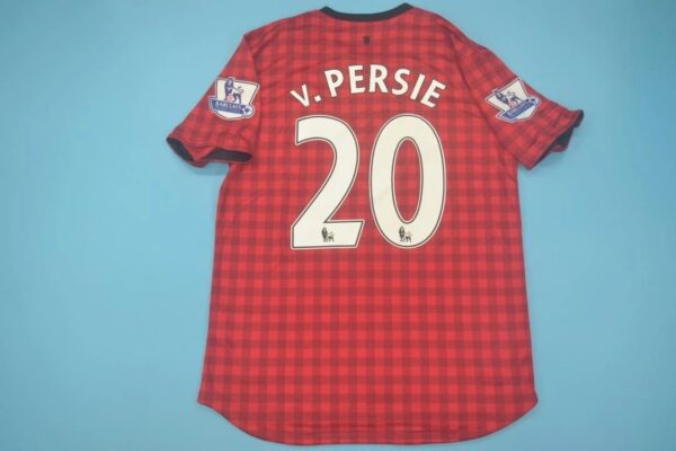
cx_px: 338
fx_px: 620
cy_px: 226
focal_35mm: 33
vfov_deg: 40.0
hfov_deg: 57.2
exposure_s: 1/125
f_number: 3.8
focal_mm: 22
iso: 200
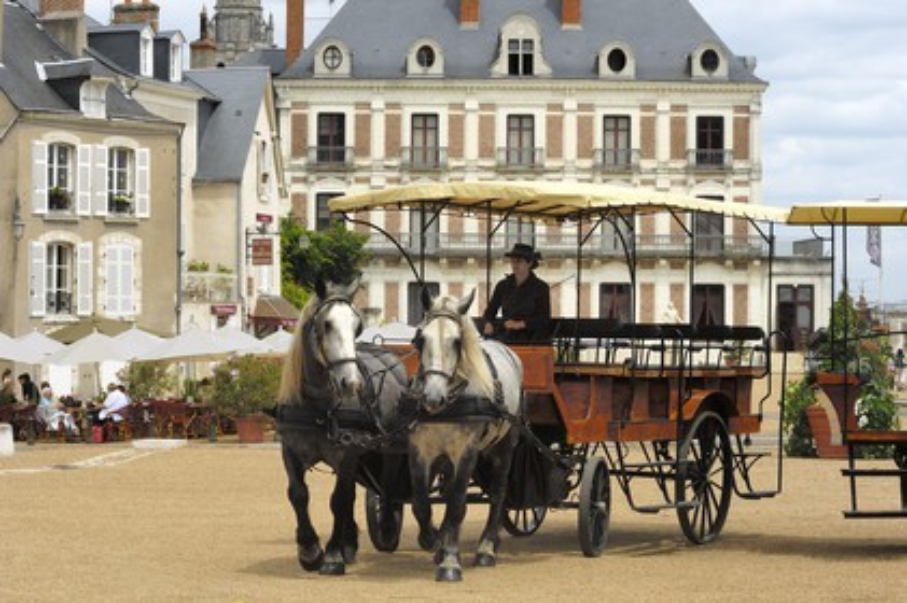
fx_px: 2643
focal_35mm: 105
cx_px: 454
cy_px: 302
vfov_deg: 13.0
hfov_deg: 19.5
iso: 100
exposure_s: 1/160
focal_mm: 70
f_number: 8
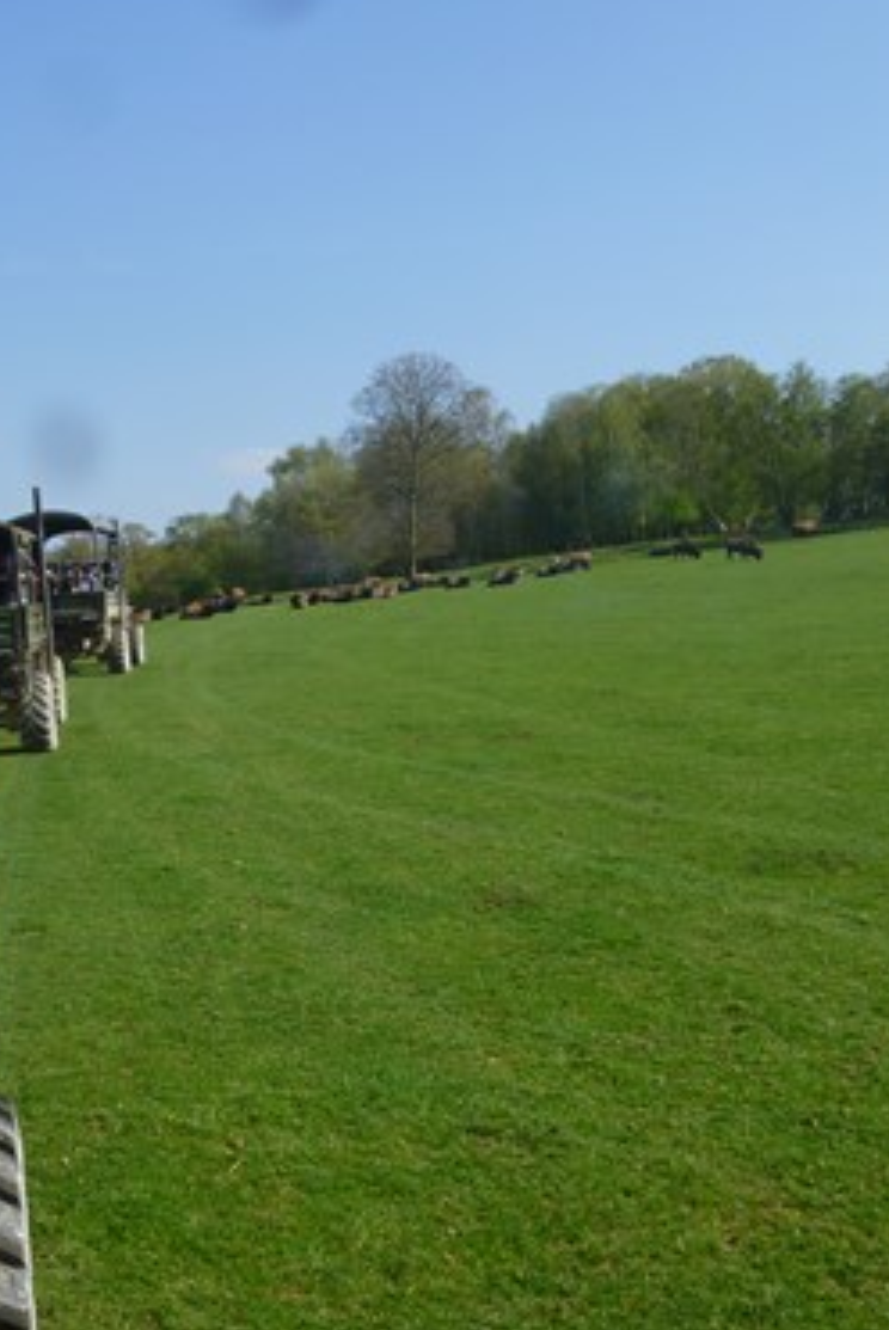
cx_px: 296
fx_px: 1627
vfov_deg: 44.5
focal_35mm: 44
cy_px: 670
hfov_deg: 30.3
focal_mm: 5.5
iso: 80
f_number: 3.6
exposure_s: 1/500
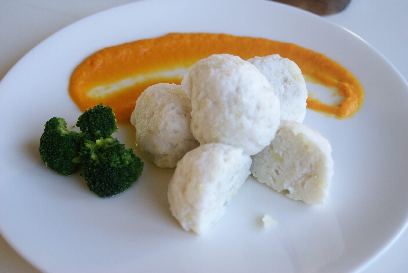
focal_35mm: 60
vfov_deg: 22.7
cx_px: 204
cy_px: 136
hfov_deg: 33.4
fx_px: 681
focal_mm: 40
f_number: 4.5
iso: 160
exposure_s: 1/60
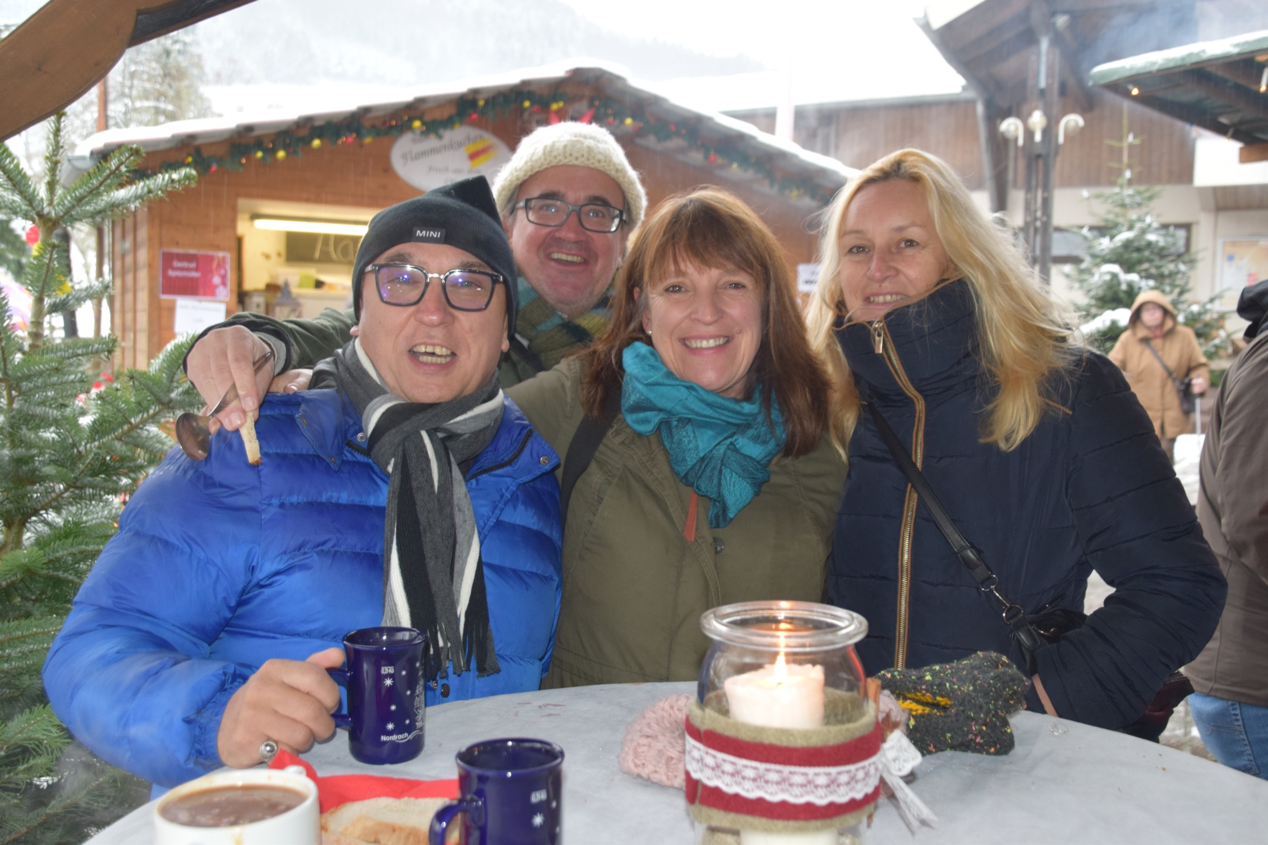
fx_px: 1321
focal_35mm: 38
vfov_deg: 35.5
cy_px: 422
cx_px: 634
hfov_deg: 51.3
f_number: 5
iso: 800
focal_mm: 25
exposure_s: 1/100
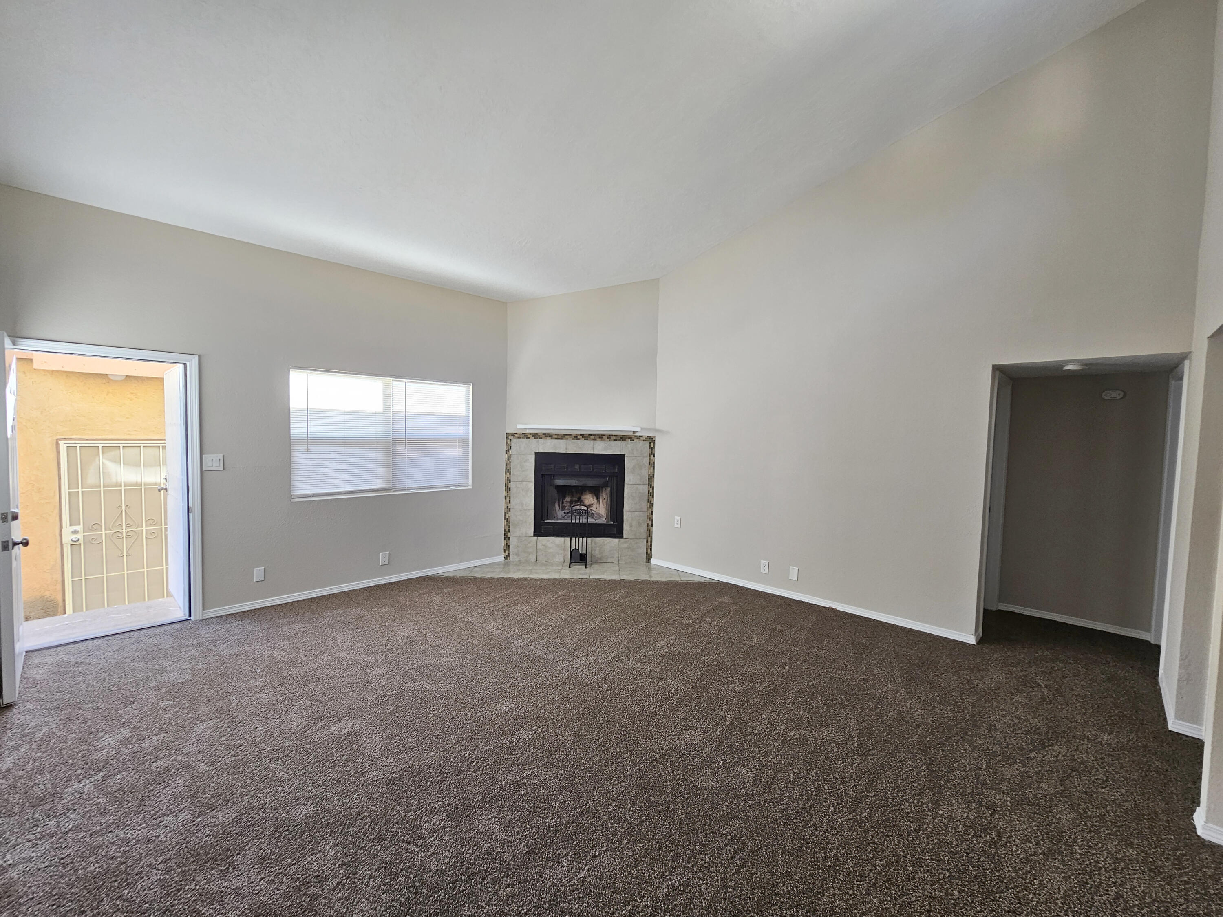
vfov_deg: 89.9
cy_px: 458
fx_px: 459
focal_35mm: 13
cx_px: 612
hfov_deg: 106.2
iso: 100
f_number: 2.2
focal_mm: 2.2
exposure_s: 1/60
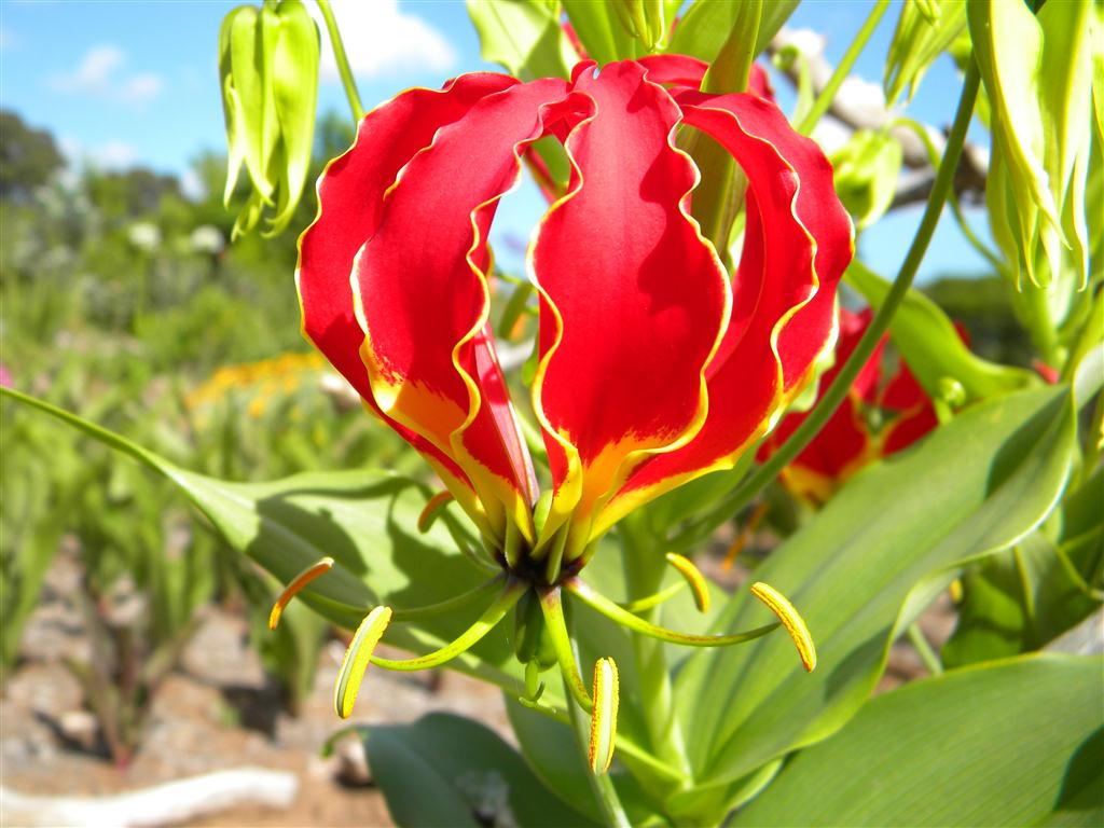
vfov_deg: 39.7
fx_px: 1148
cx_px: 552
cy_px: 414
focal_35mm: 36
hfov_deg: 51.4
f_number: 3.7
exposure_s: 1/557
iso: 80
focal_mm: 6.4
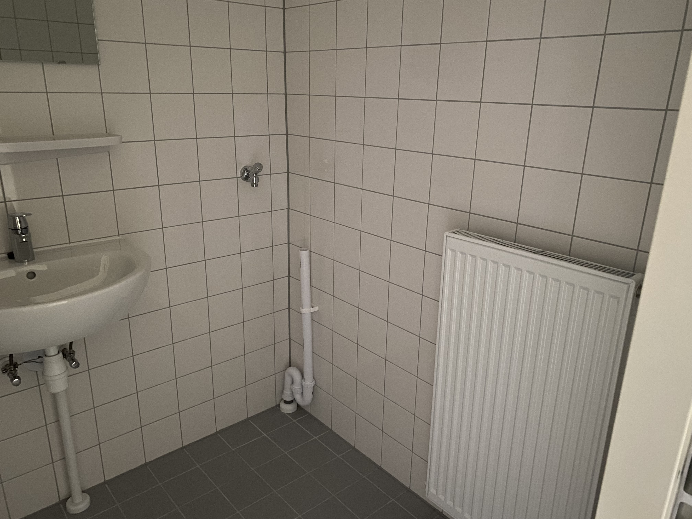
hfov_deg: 67.3
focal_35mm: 26
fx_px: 520
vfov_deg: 53.1
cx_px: 346
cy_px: 260
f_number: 1.8
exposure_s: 1/8
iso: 500
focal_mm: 4.25
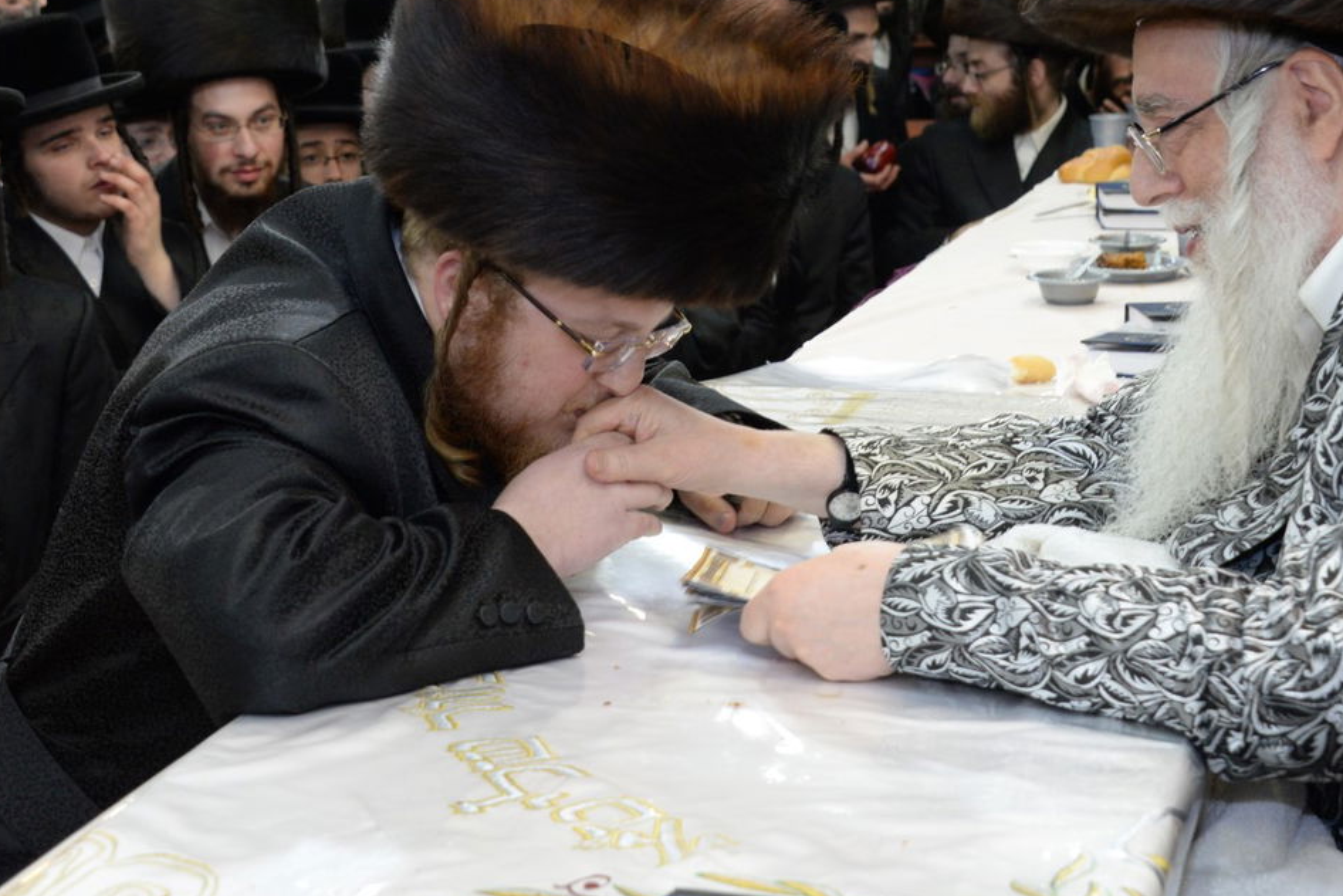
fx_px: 2761
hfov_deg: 27.3
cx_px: 795
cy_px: 278
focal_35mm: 74
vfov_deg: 18.4
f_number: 6.3
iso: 2000
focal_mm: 50
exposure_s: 1/60
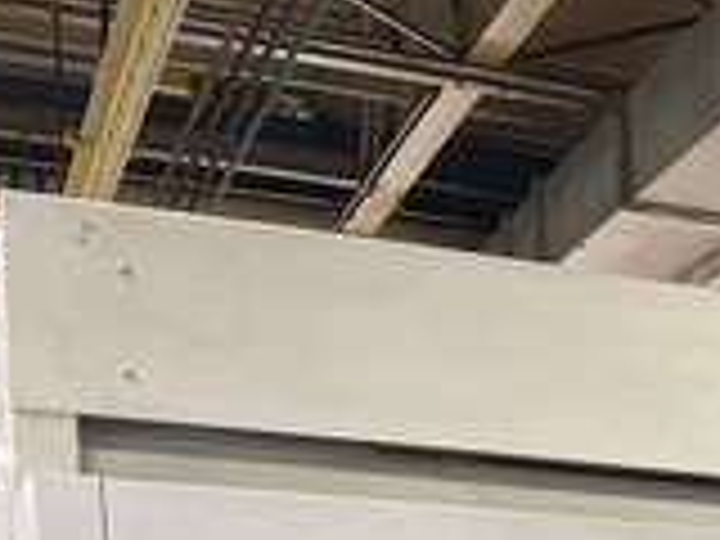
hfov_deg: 16.0
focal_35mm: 104
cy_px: 1030
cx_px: 1305
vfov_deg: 12.7
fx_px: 2163
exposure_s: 1/60
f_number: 1.8
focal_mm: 4.25
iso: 100
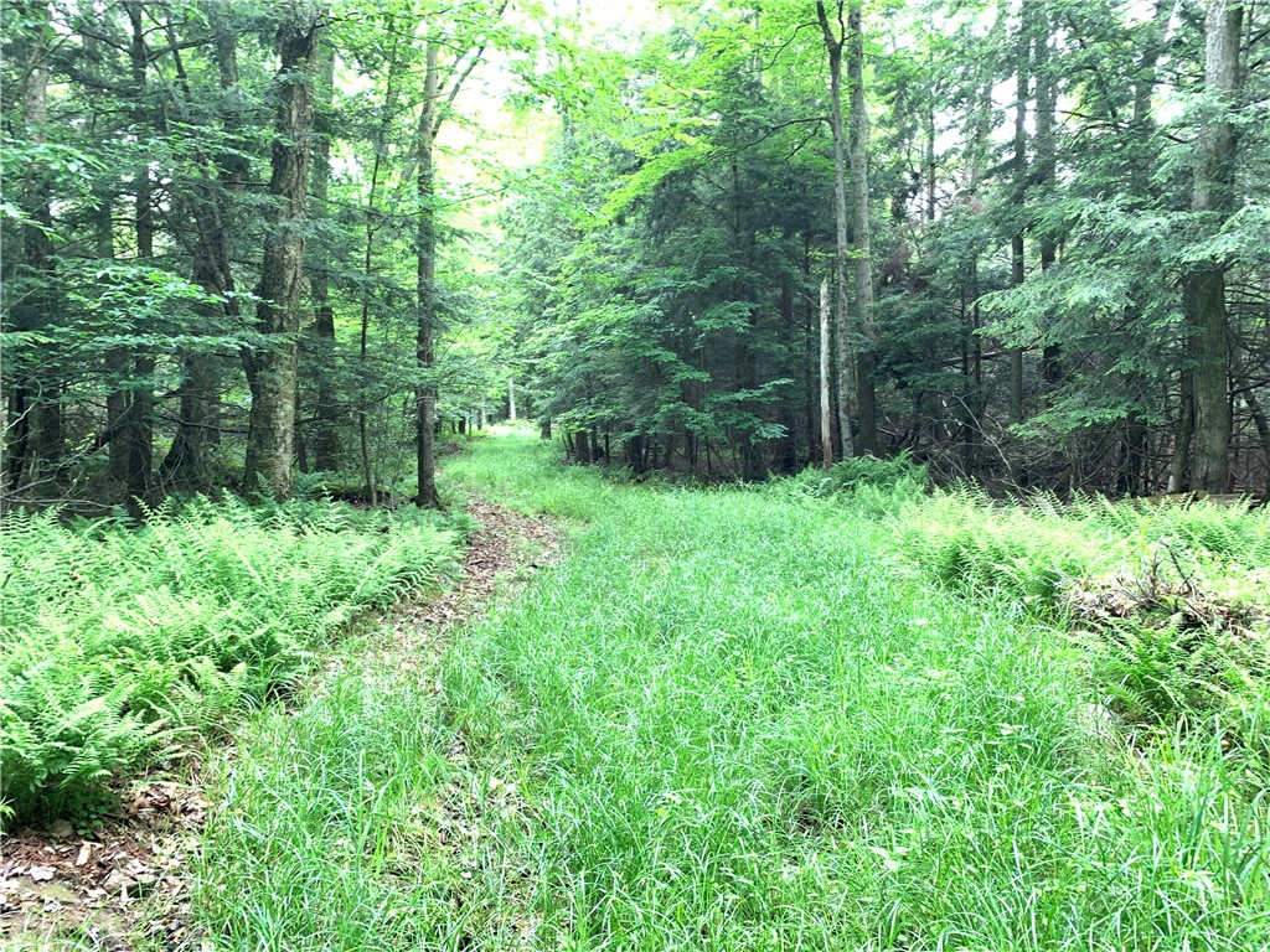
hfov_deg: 67.3
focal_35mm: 26
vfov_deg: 53.1
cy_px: 476
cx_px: 635
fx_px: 954
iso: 125
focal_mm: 4.25
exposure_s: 1/60
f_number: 1.8
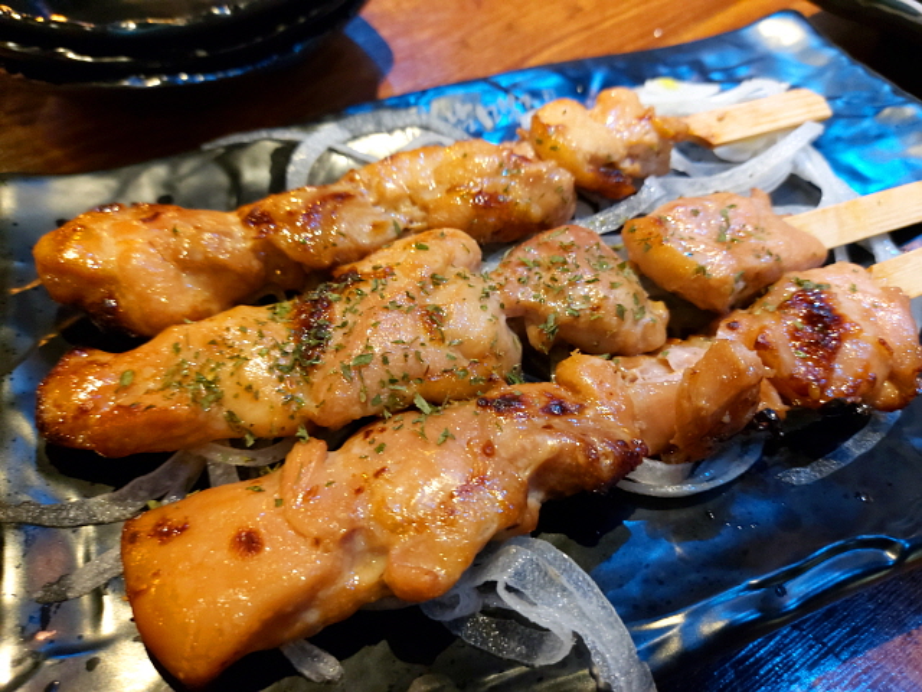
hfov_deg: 69.4
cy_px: 346
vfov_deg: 54.9
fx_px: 666
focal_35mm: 25
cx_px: 461
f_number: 2
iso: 320
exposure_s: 1/24
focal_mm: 4.58
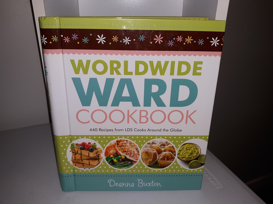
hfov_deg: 63.4
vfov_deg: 49.7
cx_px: 136
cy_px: 102
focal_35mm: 28
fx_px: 221
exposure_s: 1/120
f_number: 1.7
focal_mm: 3.7
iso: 40
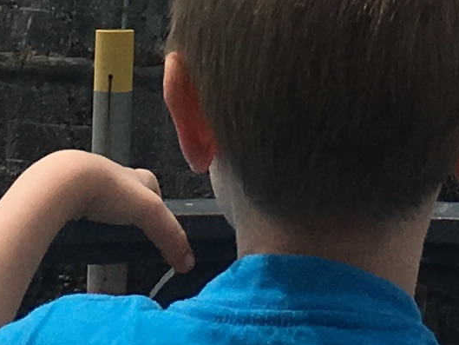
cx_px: 351
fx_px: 2931
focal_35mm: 221
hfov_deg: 8.9
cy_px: -870
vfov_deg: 6.0
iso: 25
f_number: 2.2
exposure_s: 1/3344
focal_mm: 4.15
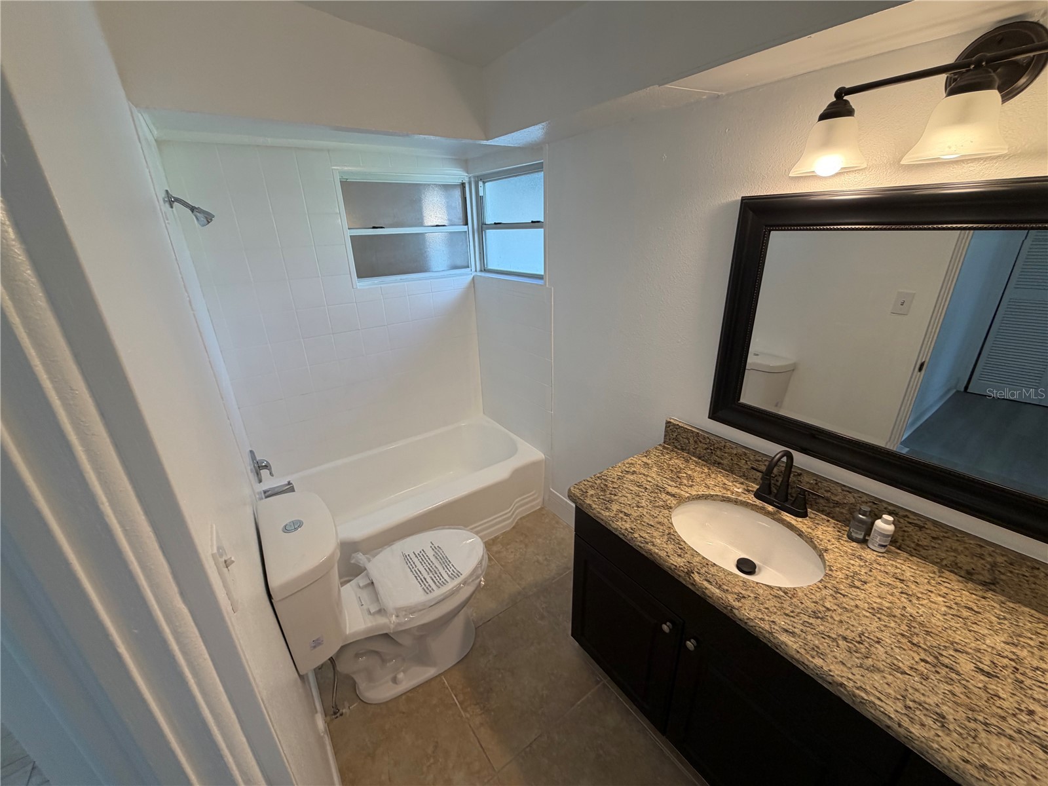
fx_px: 424
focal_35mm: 14
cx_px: 524
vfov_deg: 85.7
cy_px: 393
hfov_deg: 102.1
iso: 100
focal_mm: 2.22
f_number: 2.2
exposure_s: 1/120
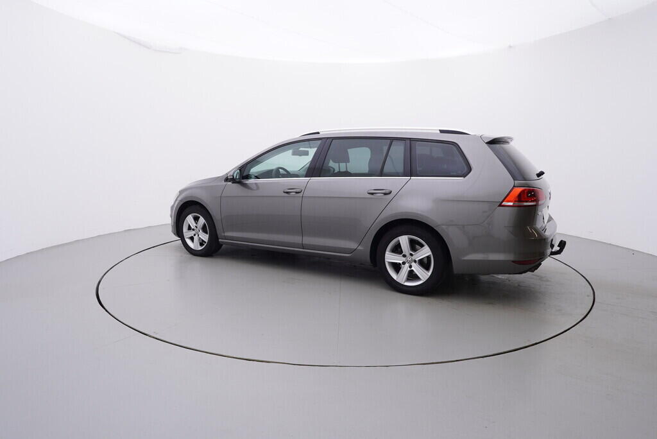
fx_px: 411
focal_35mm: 22
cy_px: 220
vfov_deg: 56.2
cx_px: 328
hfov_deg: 77.3
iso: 200
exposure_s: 1/80
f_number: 5
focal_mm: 15
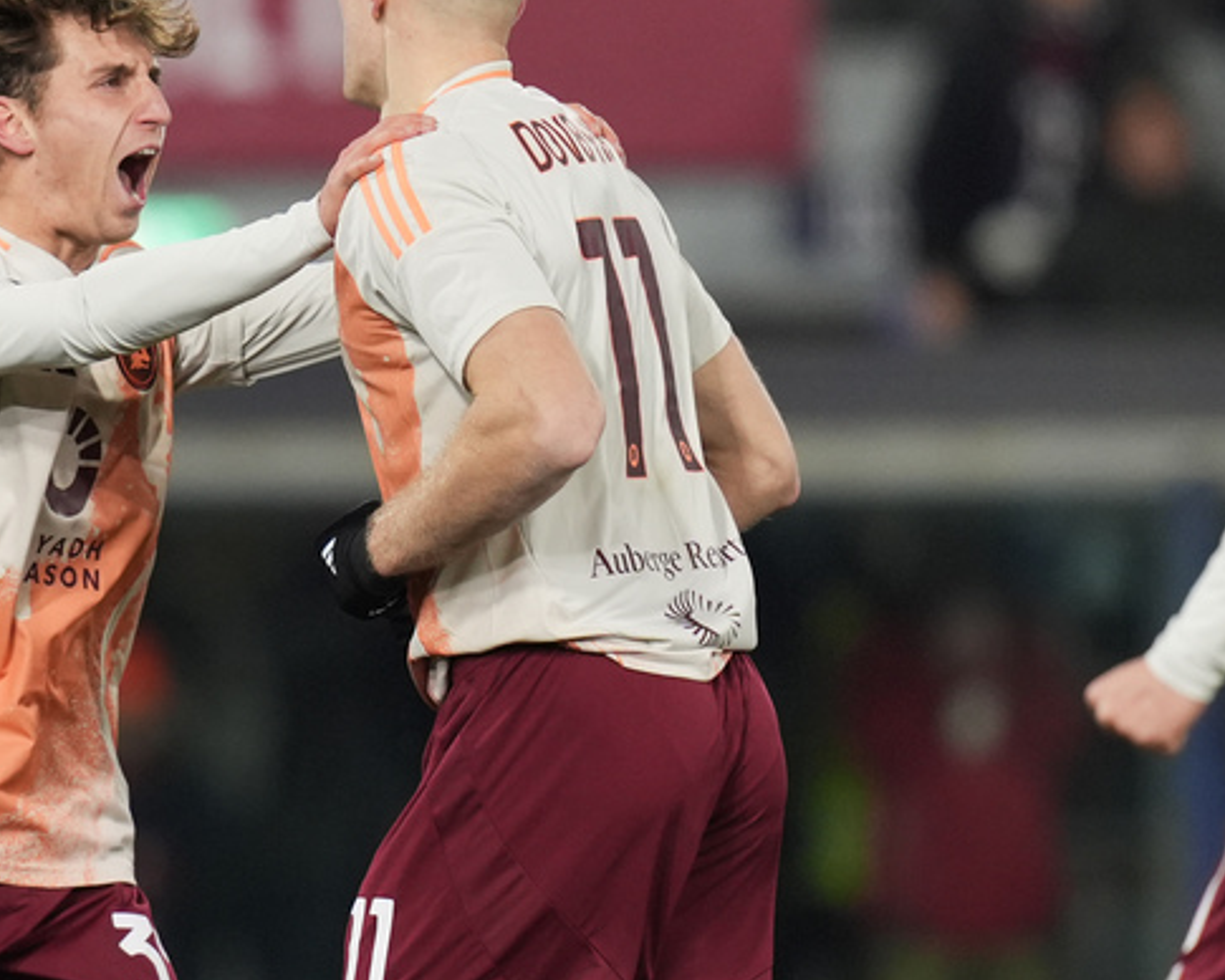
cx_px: 131
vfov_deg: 1.4
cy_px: 630
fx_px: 39264
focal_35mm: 1083
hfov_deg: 1.8
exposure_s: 1/2000
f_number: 3.2
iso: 2000
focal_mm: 400
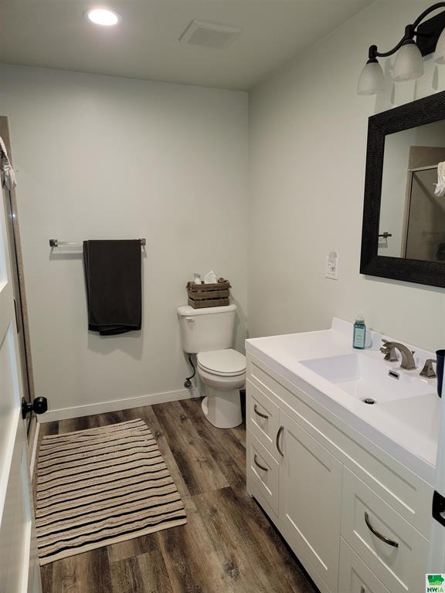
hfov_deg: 56.8
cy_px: 296
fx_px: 411
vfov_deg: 71.6
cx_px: 222
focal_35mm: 24
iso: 100
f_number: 1.8
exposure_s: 1/40
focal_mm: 6.7
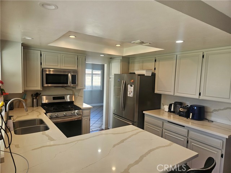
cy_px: 86
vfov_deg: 58.9
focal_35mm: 23
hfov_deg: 73.9
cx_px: 116
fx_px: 153
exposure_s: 1/120
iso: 50
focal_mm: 5.4
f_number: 1.8
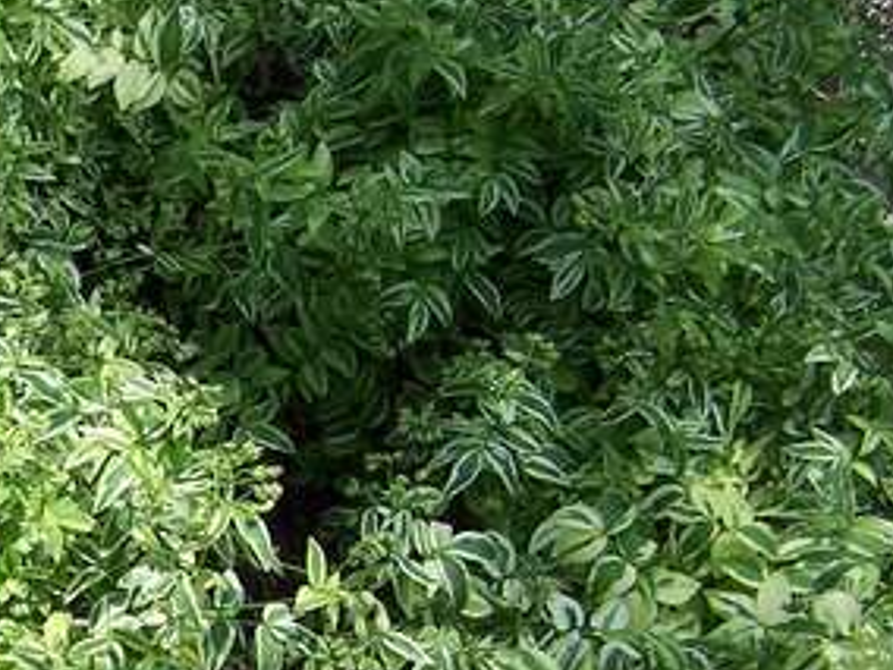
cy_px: 717
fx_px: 2760
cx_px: -349
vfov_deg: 13.6
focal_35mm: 107
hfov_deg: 17.0
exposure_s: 1/1000
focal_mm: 6.3
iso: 80
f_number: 2.8
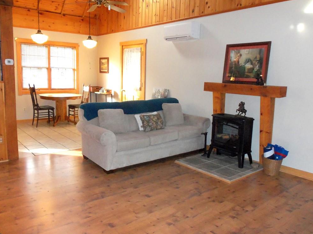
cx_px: 159
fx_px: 262
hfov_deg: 61.7
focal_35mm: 29
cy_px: 115
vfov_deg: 48.2
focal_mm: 5.1
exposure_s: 1/60
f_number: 3.3
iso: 400
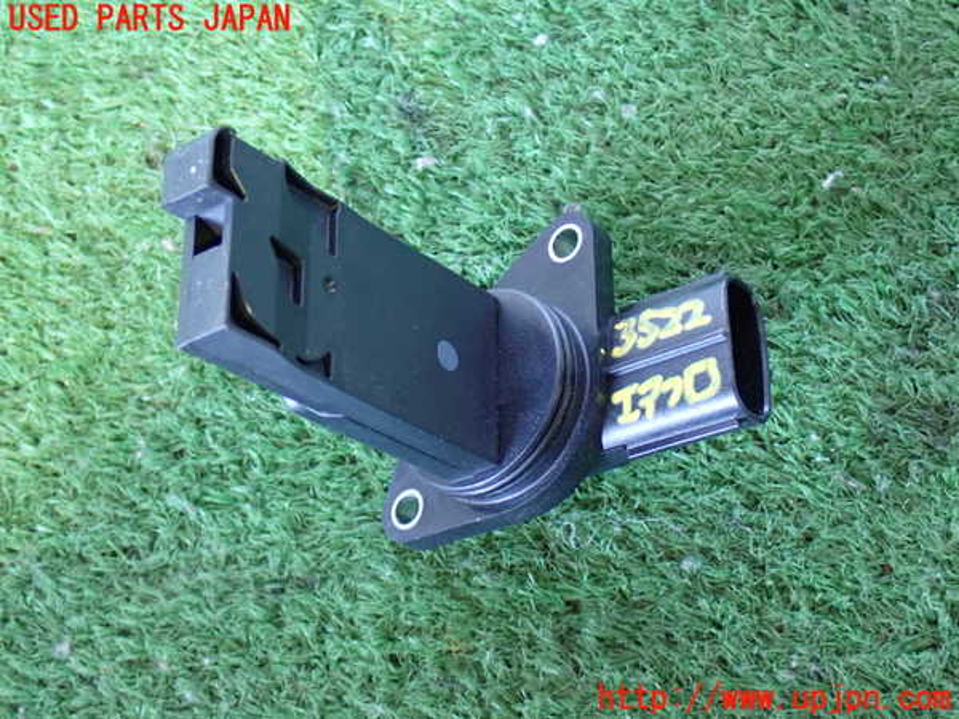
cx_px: 480
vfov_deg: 25.2
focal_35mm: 58
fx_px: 1607
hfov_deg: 33.2
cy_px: 360
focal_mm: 10.35
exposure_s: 1/15
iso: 800
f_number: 3.5
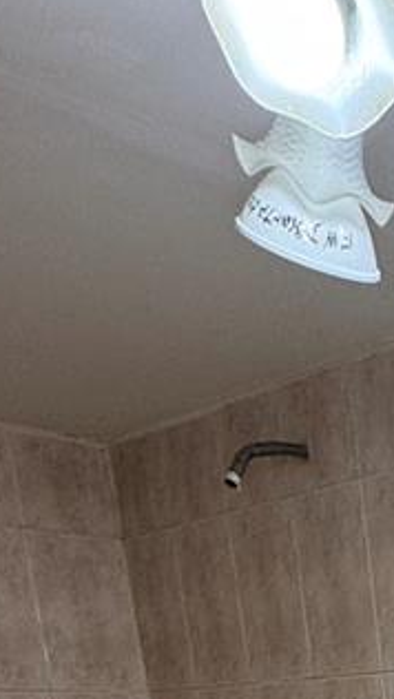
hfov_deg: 17.4
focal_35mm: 58
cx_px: 682
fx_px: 1076
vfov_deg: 26.6
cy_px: 1033
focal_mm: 2.22
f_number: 2.2
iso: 160
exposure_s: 1/120
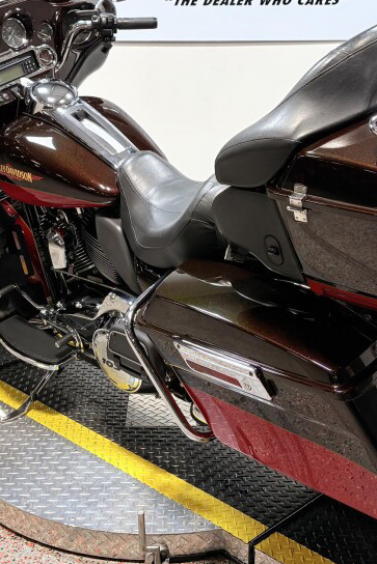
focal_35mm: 53
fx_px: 832
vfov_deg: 37.0
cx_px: 186
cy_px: 177
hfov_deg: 25.5
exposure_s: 1/120
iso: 50
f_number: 1.6
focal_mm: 5.96
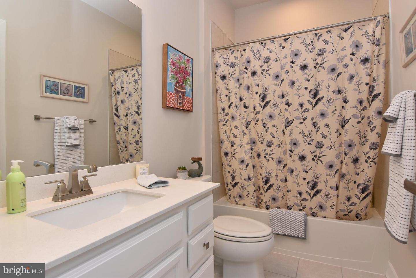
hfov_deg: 90.0
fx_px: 208
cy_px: 139
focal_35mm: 18
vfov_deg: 67.5
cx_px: 208
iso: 800
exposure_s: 1/80
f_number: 9
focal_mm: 12
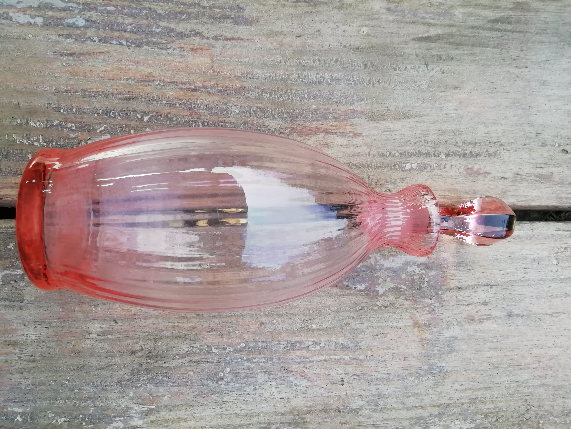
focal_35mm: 26
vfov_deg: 53.1
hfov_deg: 67.3
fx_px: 429
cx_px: 286
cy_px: 214
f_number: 2.2
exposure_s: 1/114
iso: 50
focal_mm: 3.21
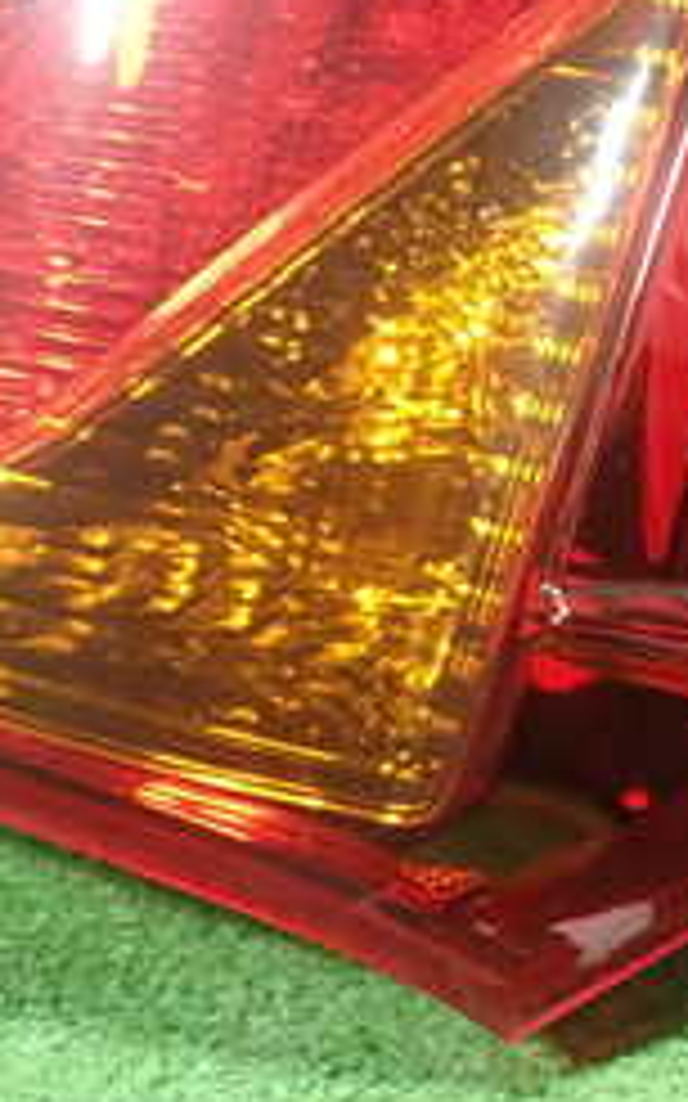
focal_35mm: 78
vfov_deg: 26.4
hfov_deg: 16.3
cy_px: 414
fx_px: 2341
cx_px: 737
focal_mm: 5.5
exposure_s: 1/100
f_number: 2.3
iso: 800
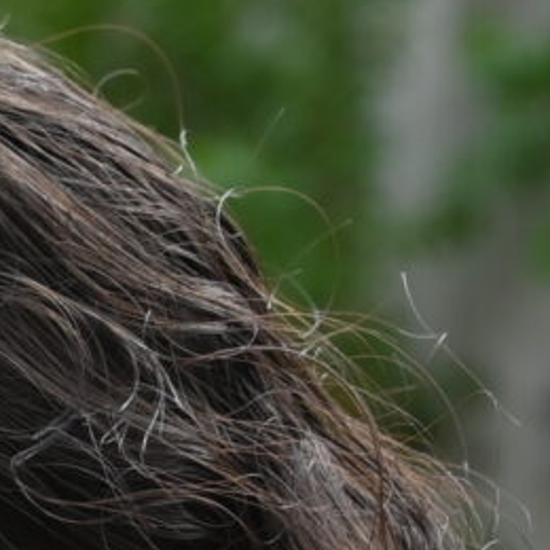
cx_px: -1191
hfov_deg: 4.6
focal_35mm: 359
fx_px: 6453
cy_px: 1351
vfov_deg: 4.7
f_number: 5.6
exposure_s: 1/250
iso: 200
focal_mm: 43
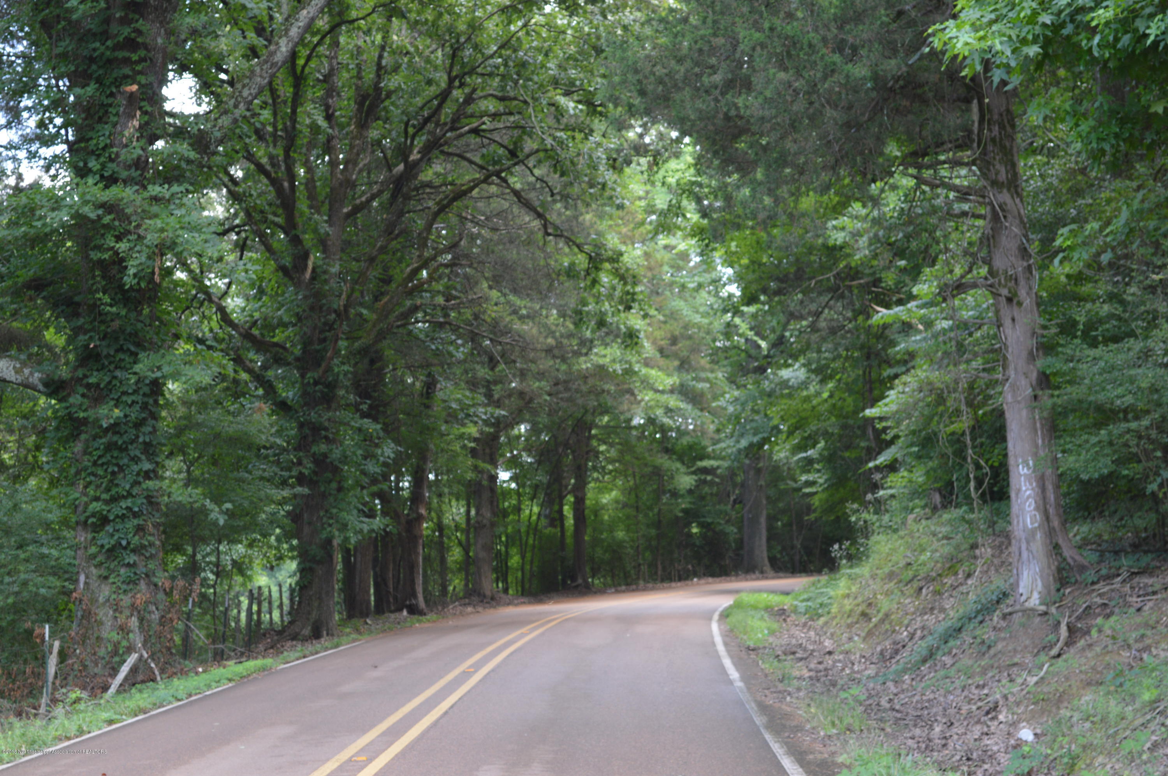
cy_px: 388
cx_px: 584
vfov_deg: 16.5
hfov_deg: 24.6
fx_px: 2674
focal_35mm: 82
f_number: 5.6
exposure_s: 1/60
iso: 400
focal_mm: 55
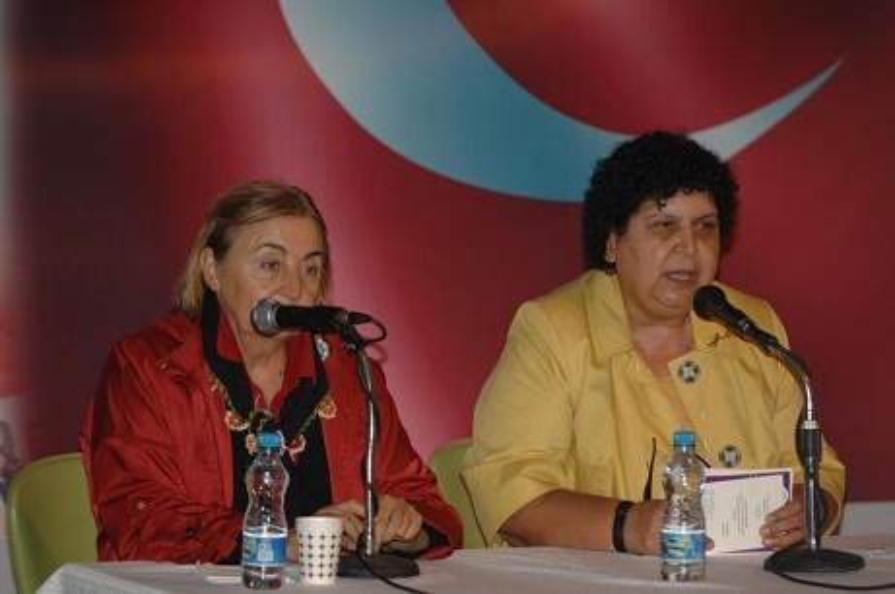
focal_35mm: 232
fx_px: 5772
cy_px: 297
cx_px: 448
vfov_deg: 5.9
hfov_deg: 8.9
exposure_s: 1/60
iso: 400
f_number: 2.8
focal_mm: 155
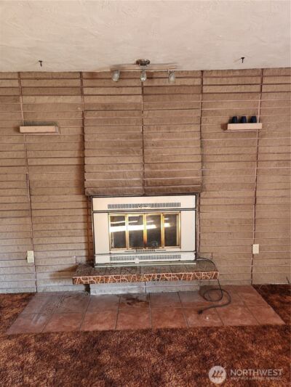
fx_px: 258
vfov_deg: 73.9
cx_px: 146
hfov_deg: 58.9
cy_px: 194
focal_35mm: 23
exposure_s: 1/60
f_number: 1.8
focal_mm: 5.4
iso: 640
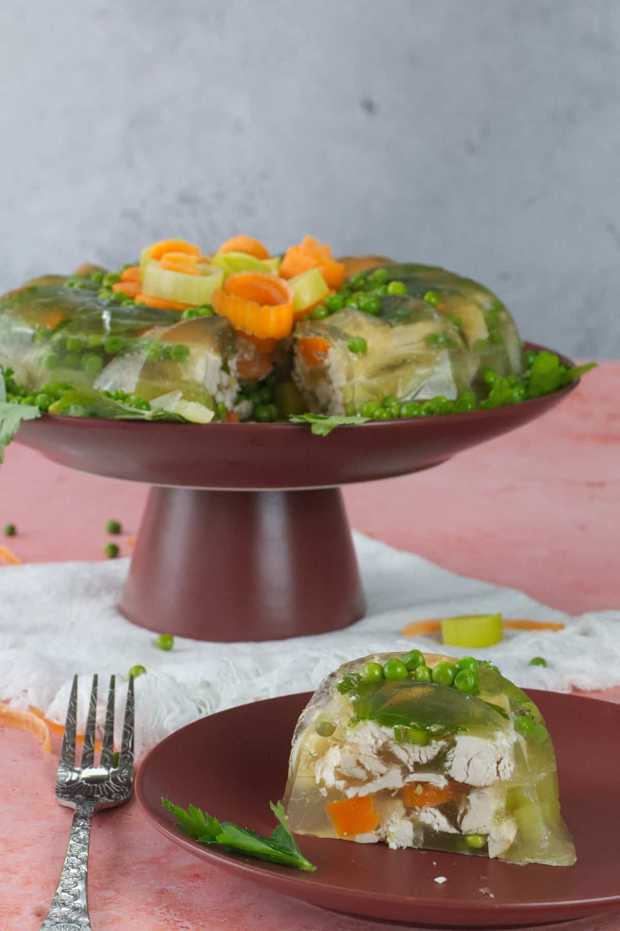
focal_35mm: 75
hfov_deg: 18.2
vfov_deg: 27.0
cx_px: 310
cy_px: 466
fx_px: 1937
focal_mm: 50
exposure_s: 1/25
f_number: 8
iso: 1600
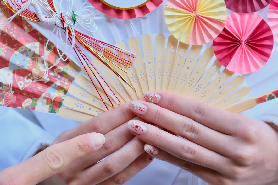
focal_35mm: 105
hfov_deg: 19.5
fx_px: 811
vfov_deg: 13.0
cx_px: 139
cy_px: 92
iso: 800
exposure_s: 1/100
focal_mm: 70
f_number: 7.1
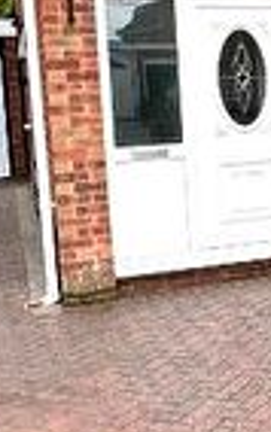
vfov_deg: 28.1
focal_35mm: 73
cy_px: 154
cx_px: 432
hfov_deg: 16.1
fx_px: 861
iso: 40
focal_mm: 2.22
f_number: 2.2
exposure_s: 1/284
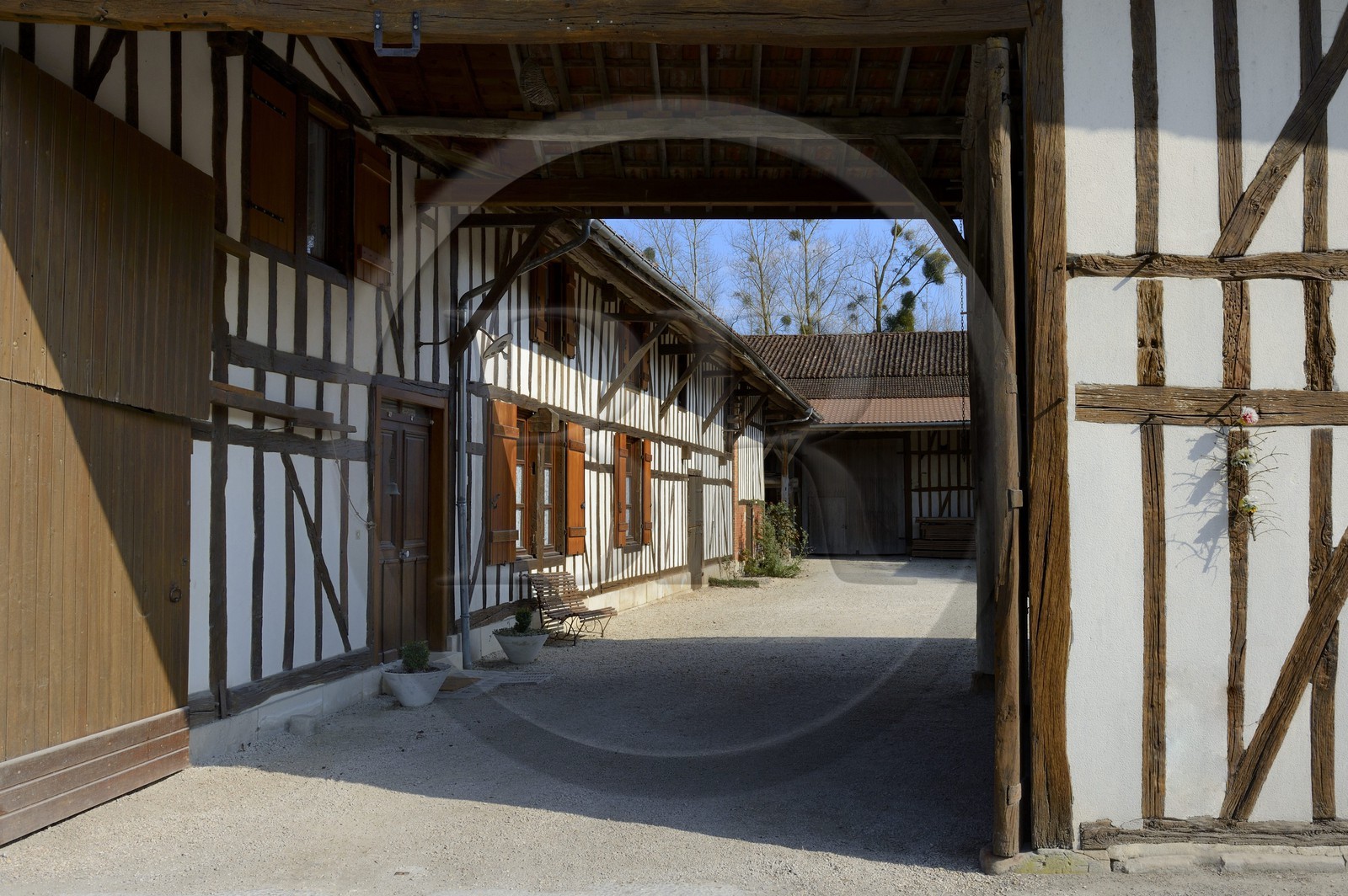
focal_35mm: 31
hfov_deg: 60.3
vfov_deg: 42.3
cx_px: 674
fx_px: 1160
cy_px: 448
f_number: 14
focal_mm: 31
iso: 200
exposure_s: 1/125
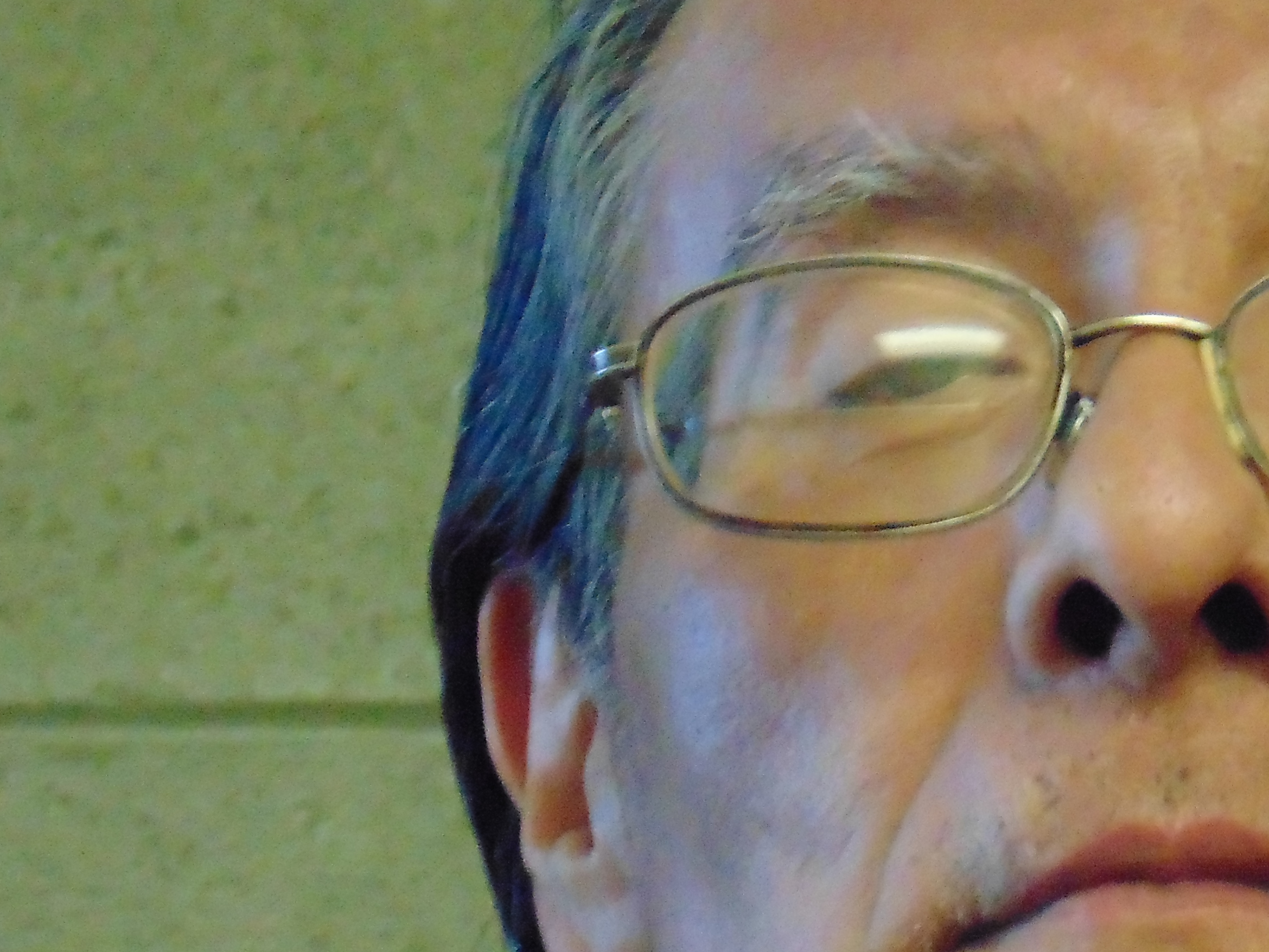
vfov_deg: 5.1
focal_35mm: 293
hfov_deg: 6.7
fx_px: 10741
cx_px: 1247
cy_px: 352
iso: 800
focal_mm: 23.9
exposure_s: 1/30
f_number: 4
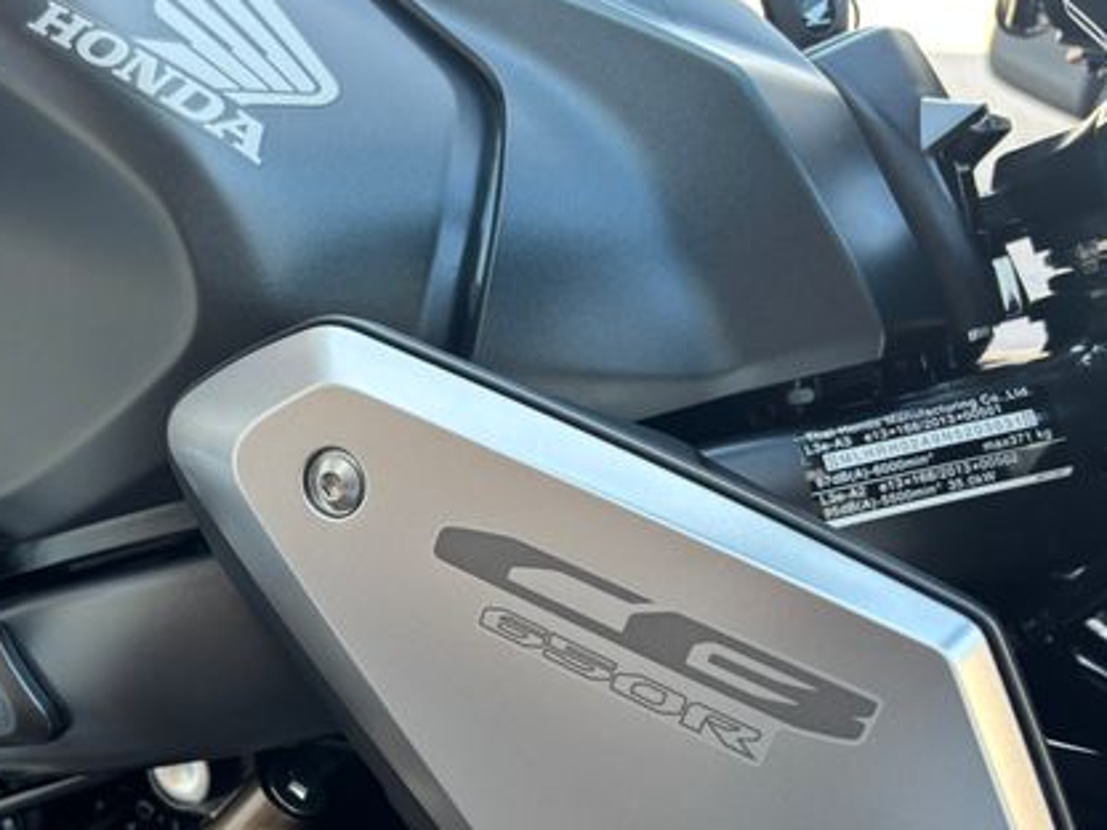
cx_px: 346
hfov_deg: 45.9
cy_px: 575
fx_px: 1279
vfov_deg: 35.5
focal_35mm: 40
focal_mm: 5.96
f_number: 1.6
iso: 125
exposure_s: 1/112
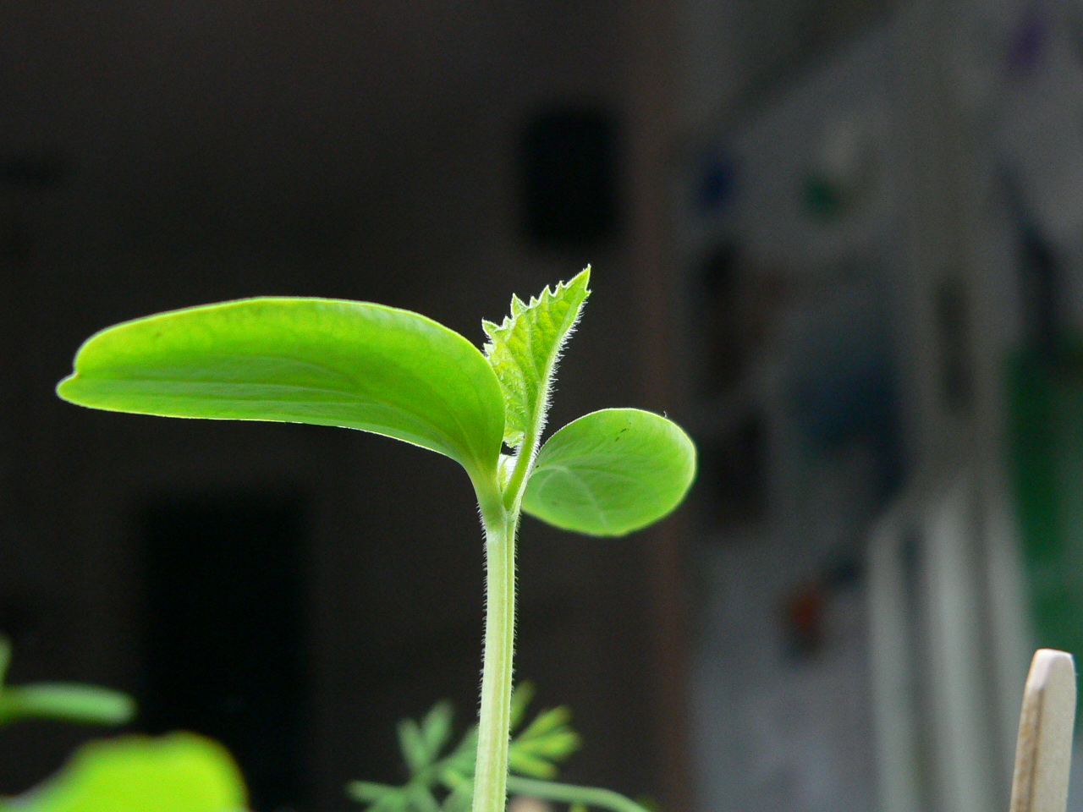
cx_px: 542
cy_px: 406
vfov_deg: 19.6
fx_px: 2346
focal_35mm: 75
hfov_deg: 26.0
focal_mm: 12.4
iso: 200
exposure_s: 1/30
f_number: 2.8
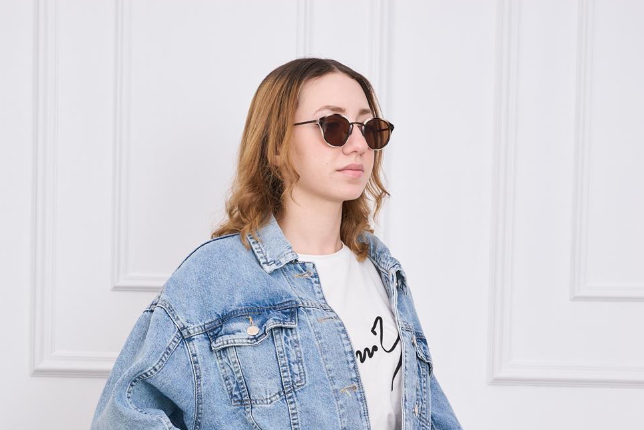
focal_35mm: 86
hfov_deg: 23.6
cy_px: 443
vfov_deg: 15.6
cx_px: 304
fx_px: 1539
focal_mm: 27
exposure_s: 1/100
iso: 100
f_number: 4
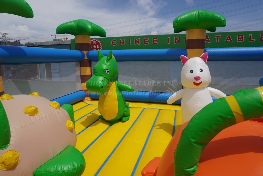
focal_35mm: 24
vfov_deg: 53.1
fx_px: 175
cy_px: 88
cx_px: 132
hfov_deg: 73.7
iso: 100
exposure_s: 1/800
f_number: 6.3
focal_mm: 16
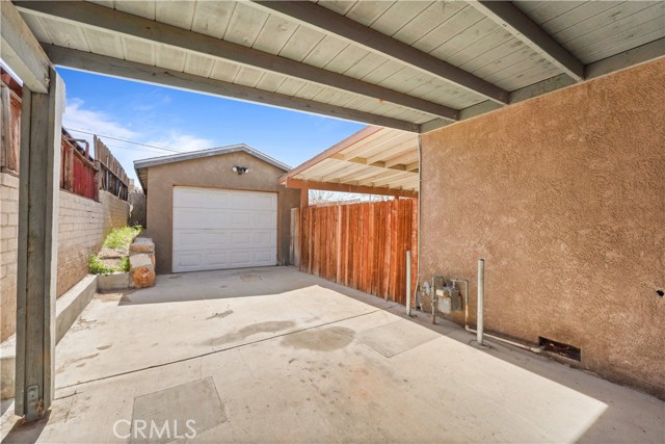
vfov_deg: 78.9
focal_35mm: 15
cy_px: 222
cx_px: 332
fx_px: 270
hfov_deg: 101.9
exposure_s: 1/50
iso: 125
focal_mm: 14.6
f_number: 18
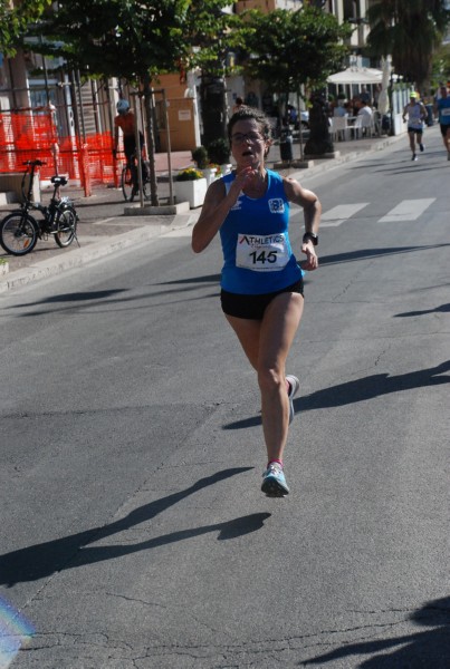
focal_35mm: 87
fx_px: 1623
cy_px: 334
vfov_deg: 23.3
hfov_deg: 15.8
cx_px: 225
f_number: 8
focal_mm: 58
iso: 1000
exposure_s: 1/2000
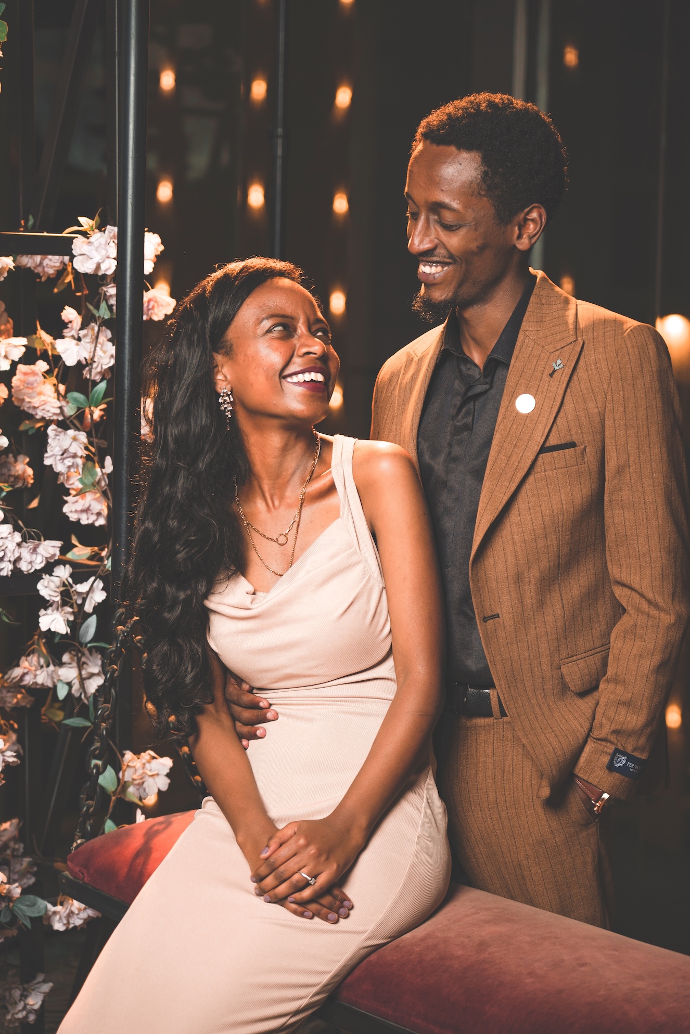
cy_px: 517
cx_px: 345
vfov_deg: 25.7
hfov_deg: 17.3
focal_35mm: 79
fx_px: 2270
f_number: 4
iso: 400
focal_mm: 79
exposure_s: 1/50
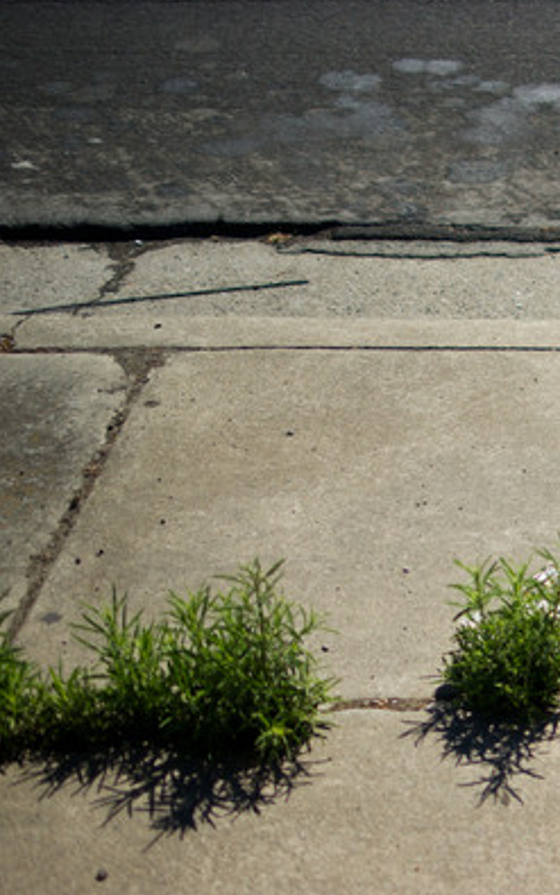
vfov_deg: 26.9
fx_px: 1875
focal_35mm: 77
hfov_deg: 16.2
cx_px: 689
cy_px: 474
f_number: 1.8
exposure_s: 1/4000
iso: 100
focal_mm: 31
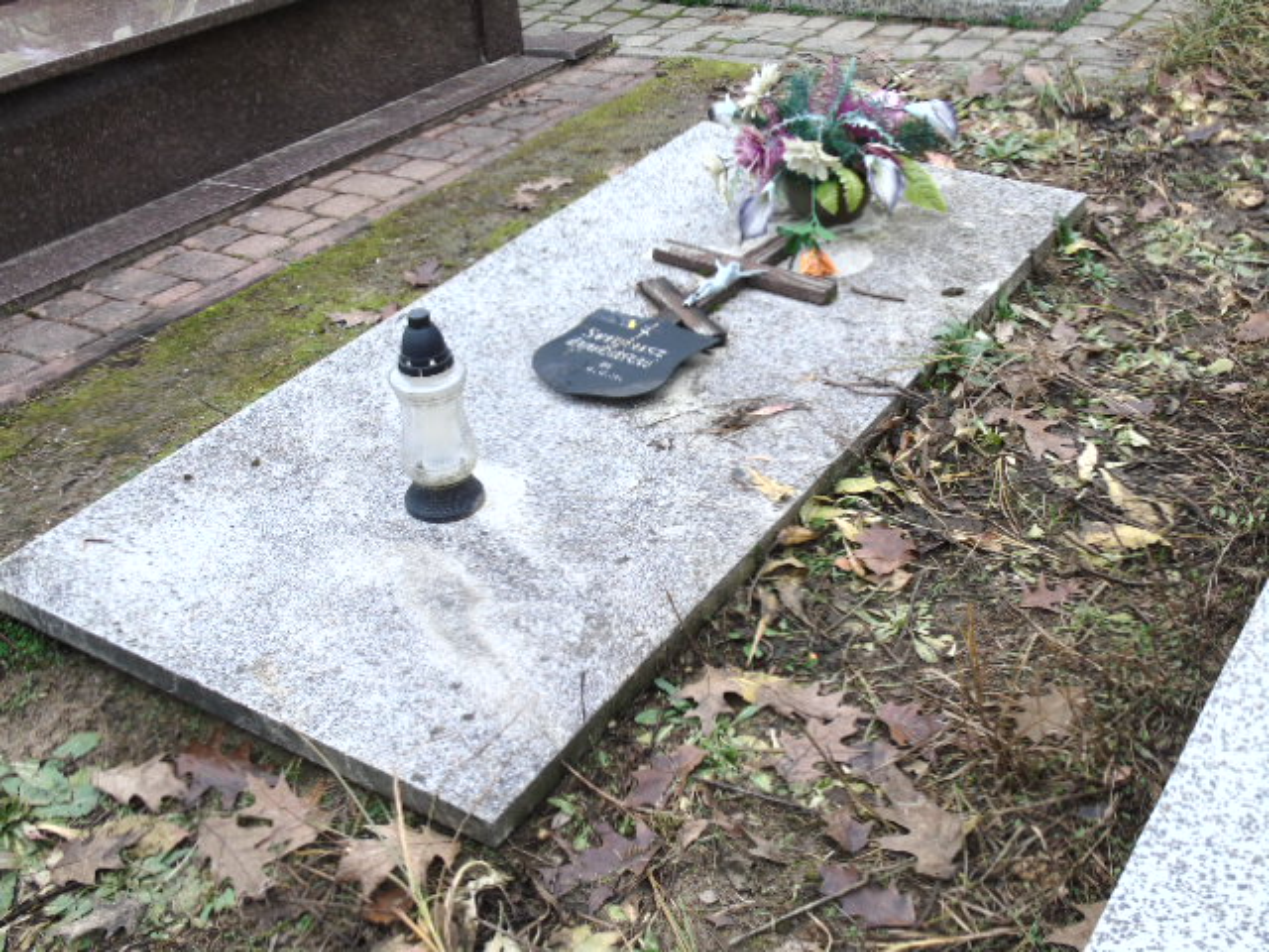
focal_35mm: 40
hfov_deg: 46.8
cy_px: 476
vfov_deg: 36.0
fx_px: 1466
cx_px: 634
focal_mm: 7.1
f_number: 3.9
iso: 160
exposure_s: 1/30
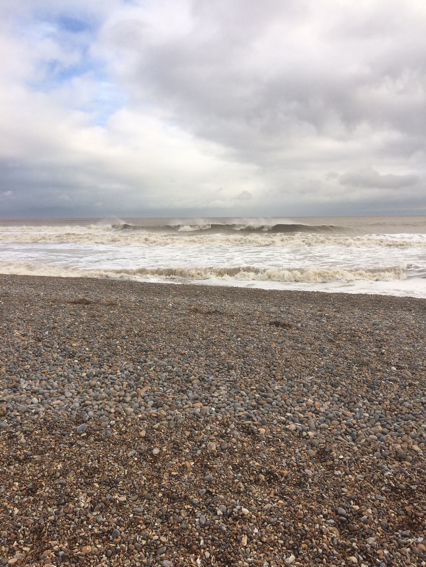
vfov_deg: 61.7
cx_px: 213
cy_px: 284
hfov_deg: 48.2
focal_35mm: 29
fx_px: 476
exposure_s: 1/1580
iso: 32
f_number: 2.2
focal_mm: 4.15
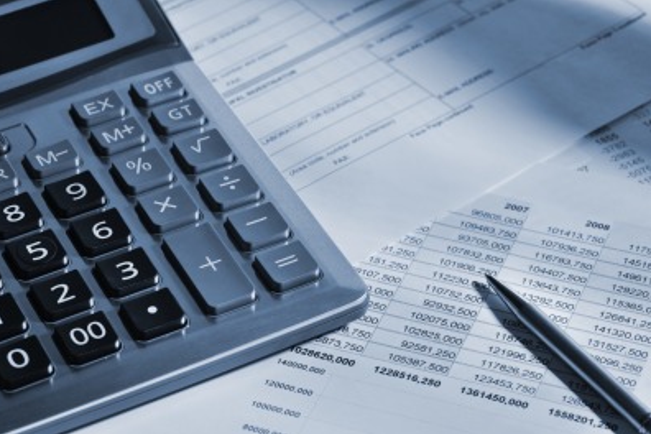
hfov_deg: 19.3
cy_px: 217
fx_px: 1917
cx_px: 324
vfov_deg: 12.9
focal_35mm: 106
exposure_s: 1/200
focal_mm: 105
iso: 200
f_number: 16
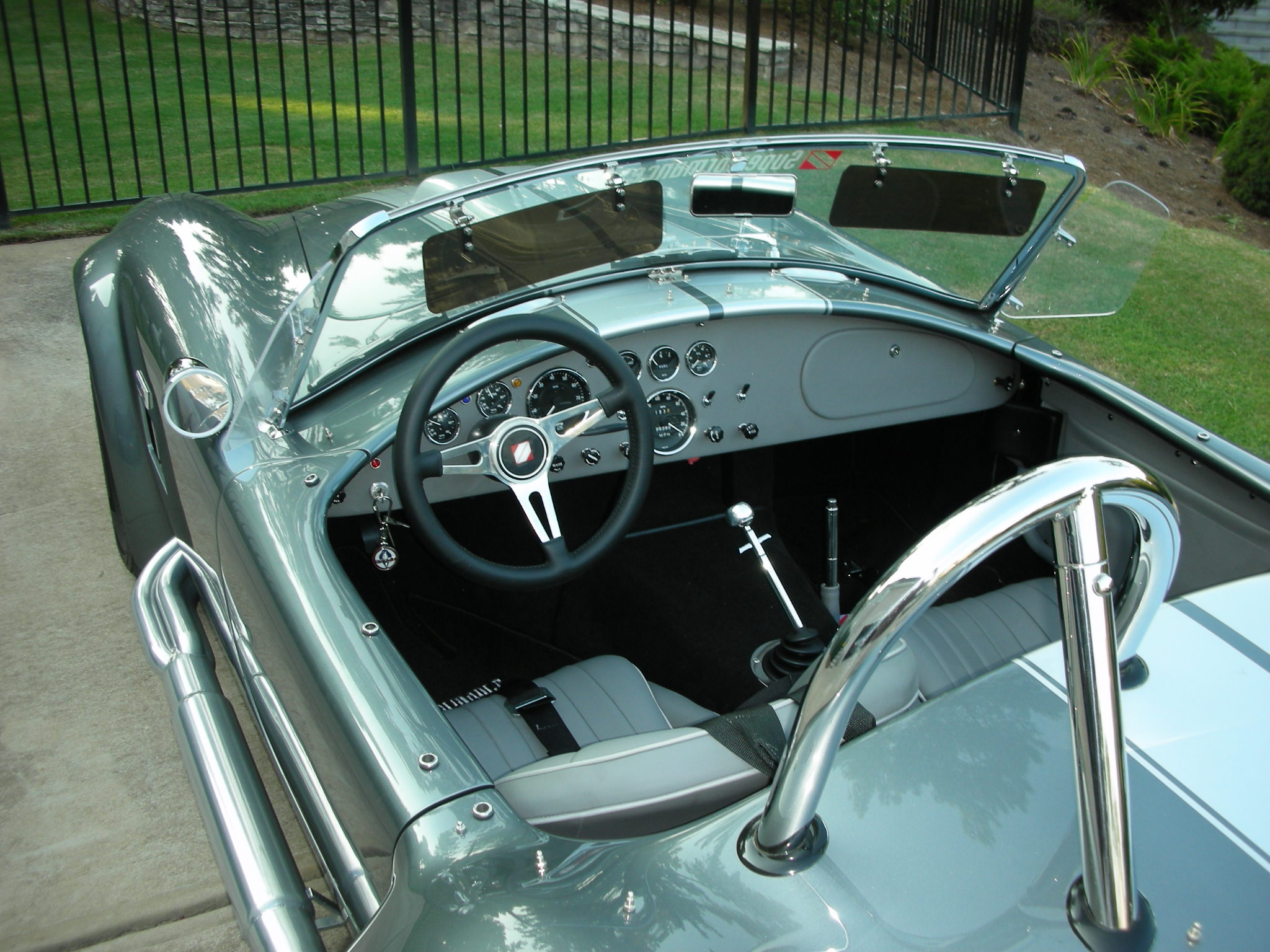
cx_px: 635
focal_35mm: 35
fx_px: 1284
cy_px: 476
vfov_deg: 40.7
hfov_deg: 52.6
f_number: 3
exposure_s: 1/51.4
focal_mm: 5.8
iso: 50
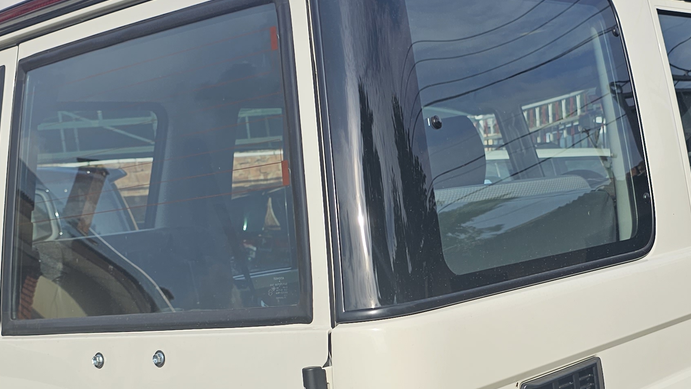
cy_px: 349
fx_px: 1081
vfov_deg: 20.0
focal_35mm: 59
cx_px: 430
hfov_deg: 35.3
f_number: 1.7
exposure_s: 1/1078
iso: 10
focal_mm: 6.3
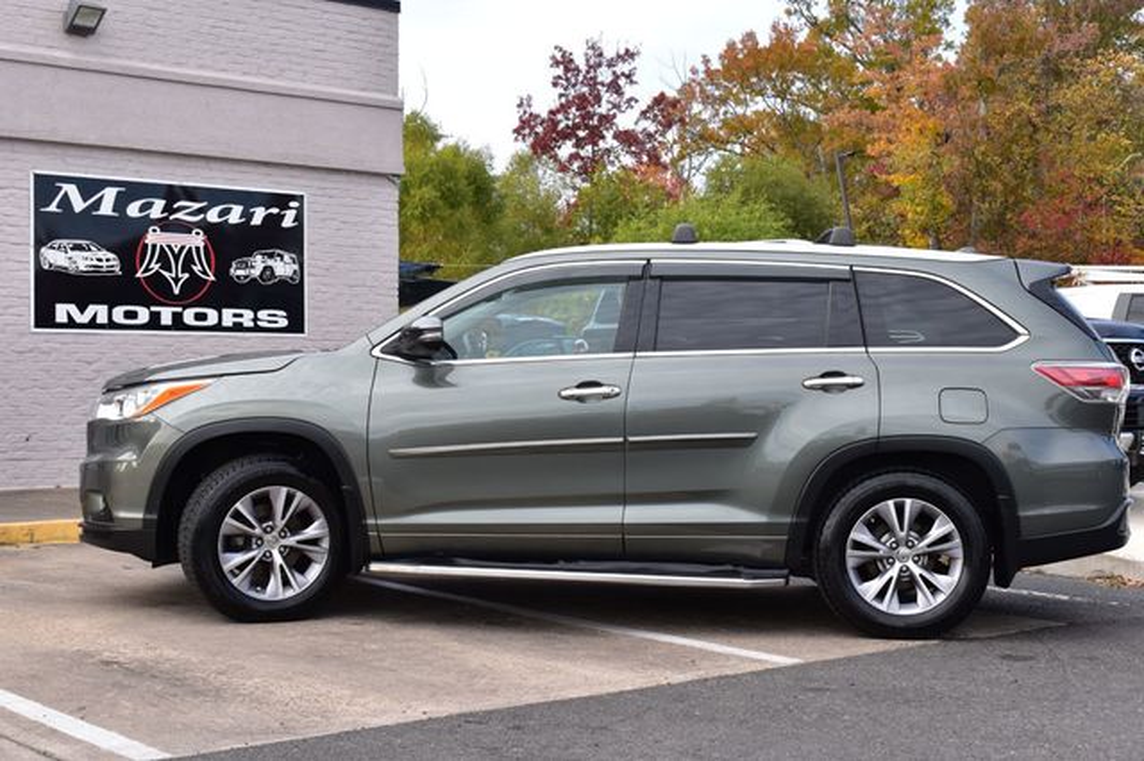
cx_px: 572
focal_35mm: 52
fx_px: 1667
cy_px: 380
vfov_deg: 25.7
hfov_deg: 37.9
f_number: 10
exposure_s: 1/250
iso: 400
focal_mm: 35
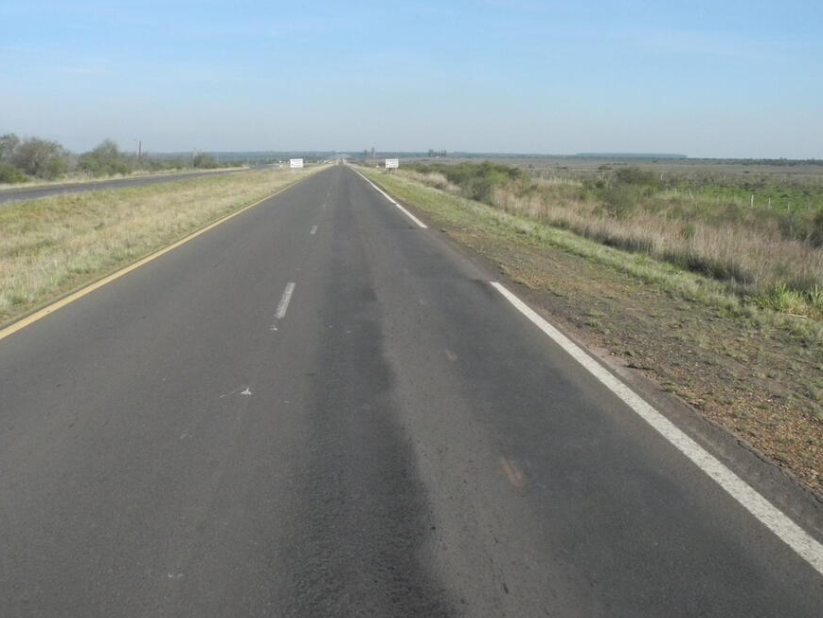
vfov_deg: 42.8
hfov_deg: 55.2
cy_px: 255
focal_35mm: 33
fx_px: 785
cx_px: 355
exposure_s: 1/2000
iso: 800
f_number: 6.3
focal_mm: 6
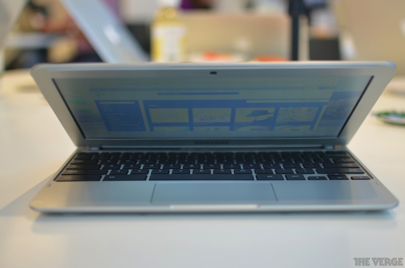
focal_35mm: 52
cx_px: 202
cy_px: 134
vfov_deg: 25.6
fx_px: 589
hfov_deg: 37.9
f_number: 1.8
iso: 125
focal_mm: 35
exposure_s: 1/50
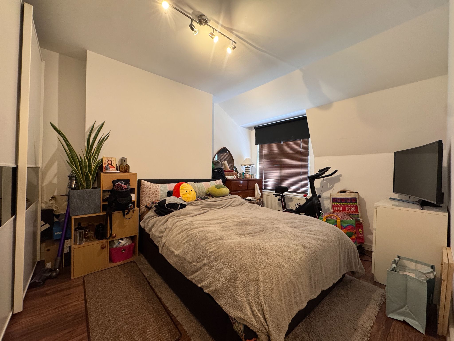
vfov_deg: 85.7
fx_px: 184
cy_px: 170
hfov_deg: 102.1
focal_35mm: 14
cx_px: 227
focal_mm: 2.22
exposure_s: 1/50
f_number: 2.2
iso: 250
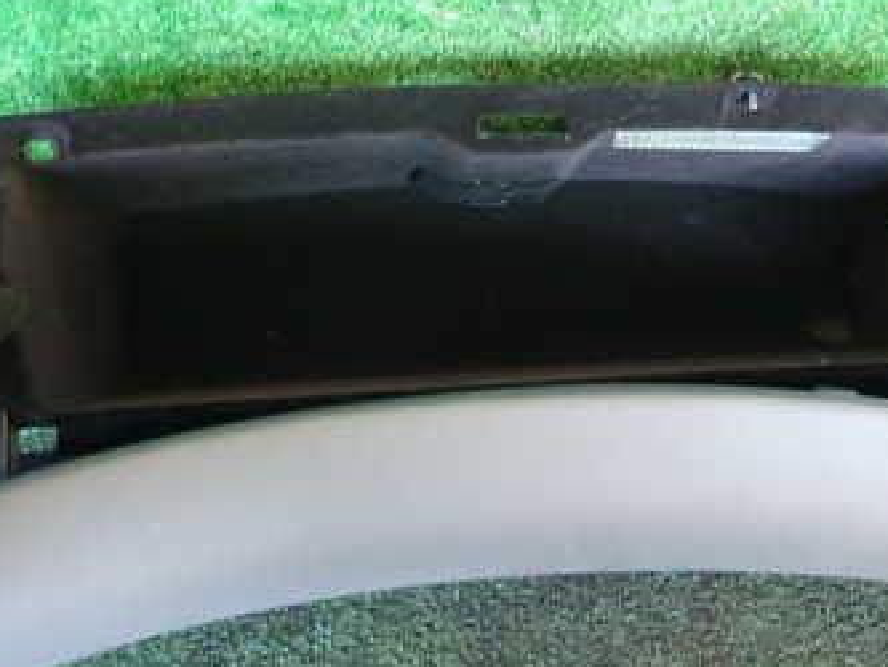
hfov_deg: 35.4
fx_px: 1386
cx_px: 533
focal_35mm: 54
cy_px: 184
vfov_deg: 26.8
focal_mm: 5.4
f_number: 2.3
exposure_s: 1/30
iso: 400
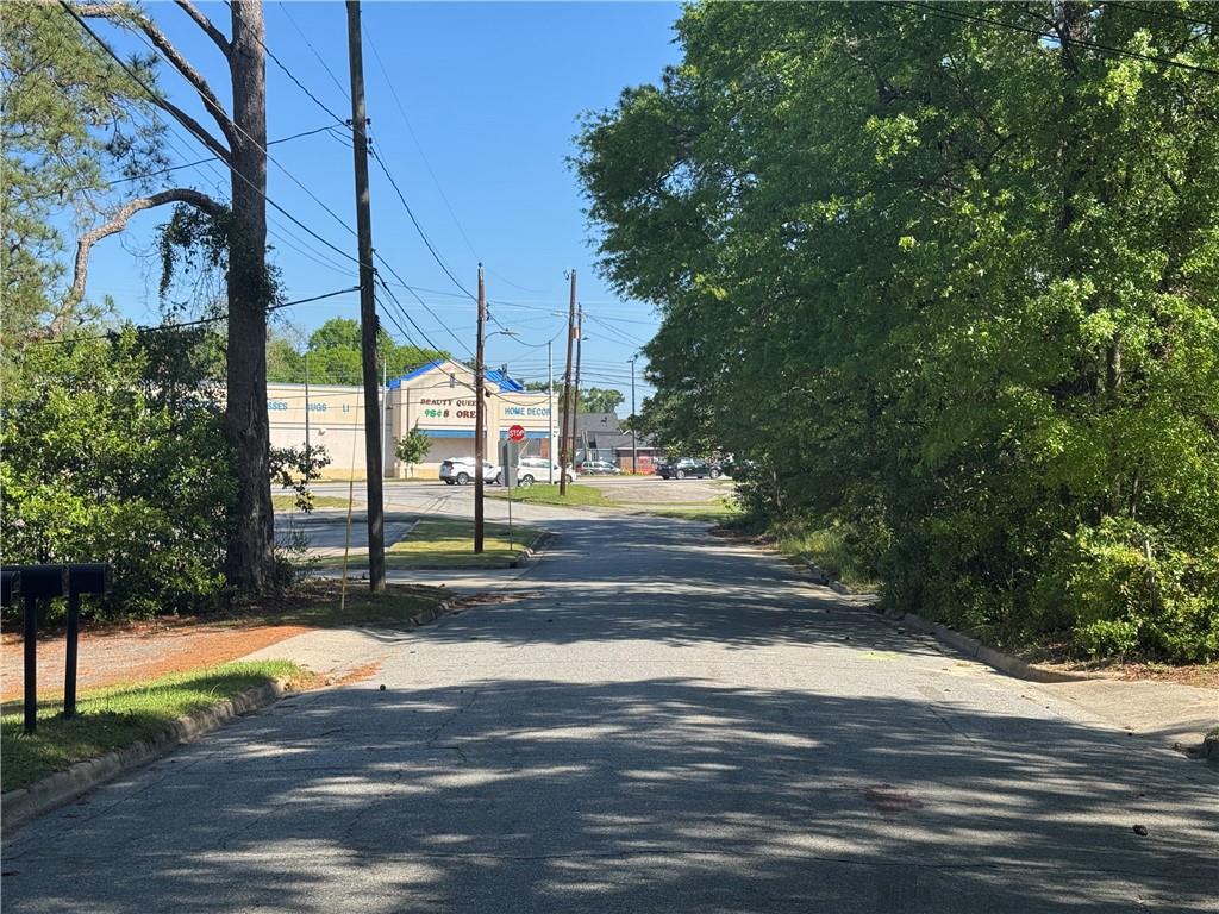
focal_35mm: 48
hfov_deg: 39.7
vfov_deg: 30.3
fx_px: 1690
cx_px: 610
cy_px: 457
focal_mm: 6.76
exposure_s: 1/2331
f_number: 1.78
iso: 64
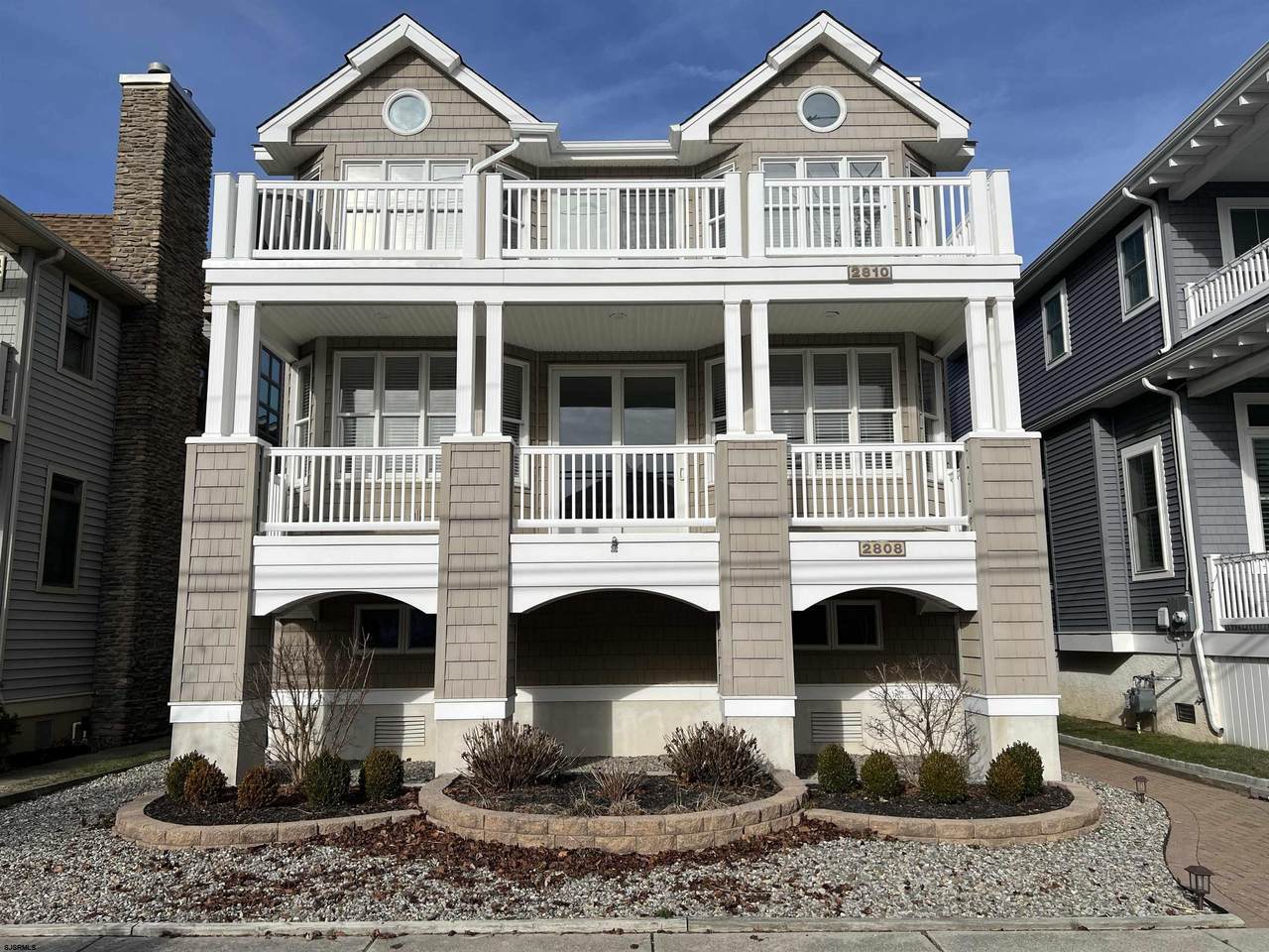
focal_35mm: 26
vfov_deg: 53.1
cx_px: 634
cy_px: 476
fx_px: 953
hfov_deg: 67.3
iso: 50
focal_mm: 5.7
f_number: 1.5
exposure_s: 1/8696
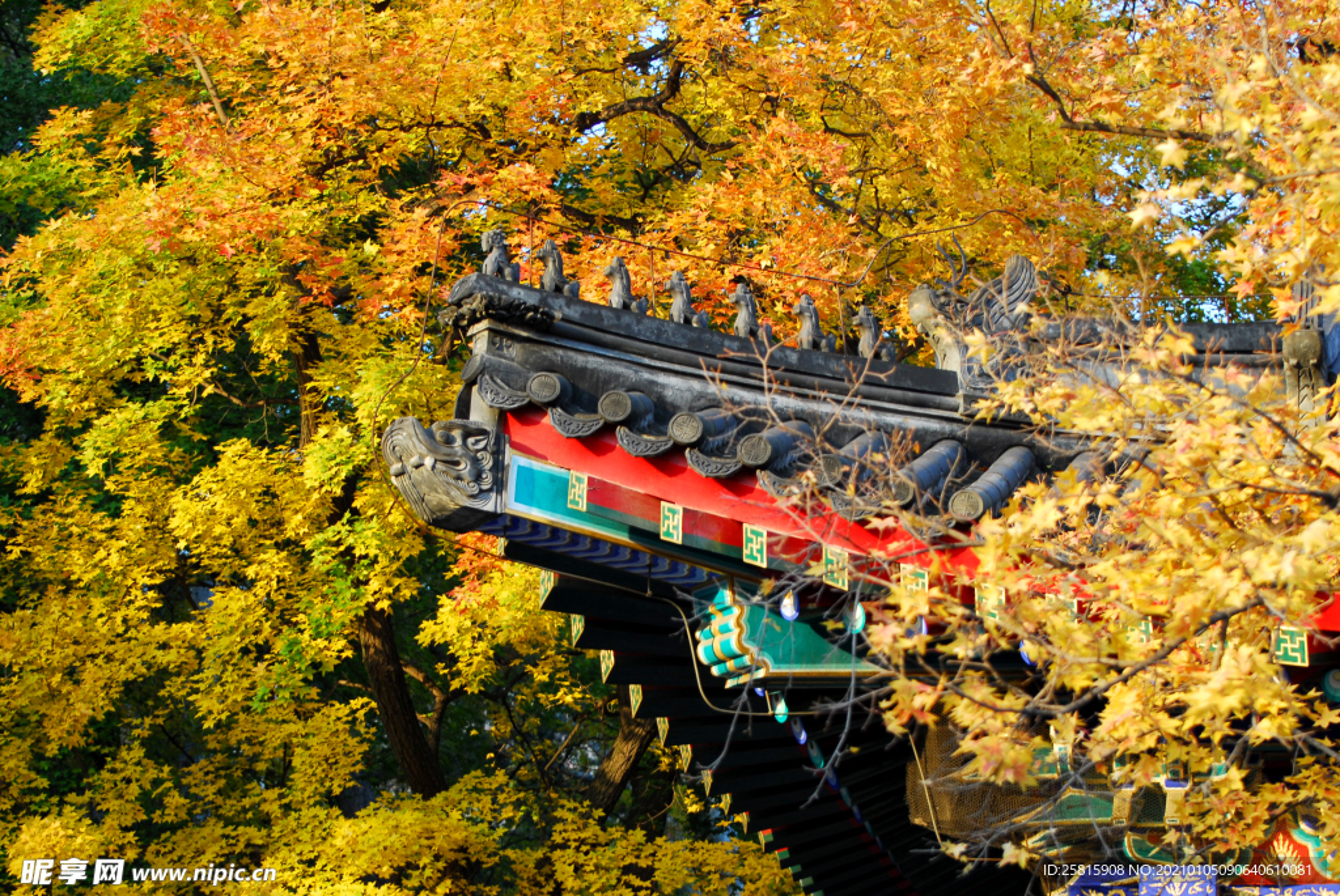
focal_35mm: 105
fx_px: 3912
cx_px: 670
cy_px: 448
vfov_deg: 13.1
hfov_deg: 19.4
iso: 100
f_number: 4.5
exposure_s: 1/60
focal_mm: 70
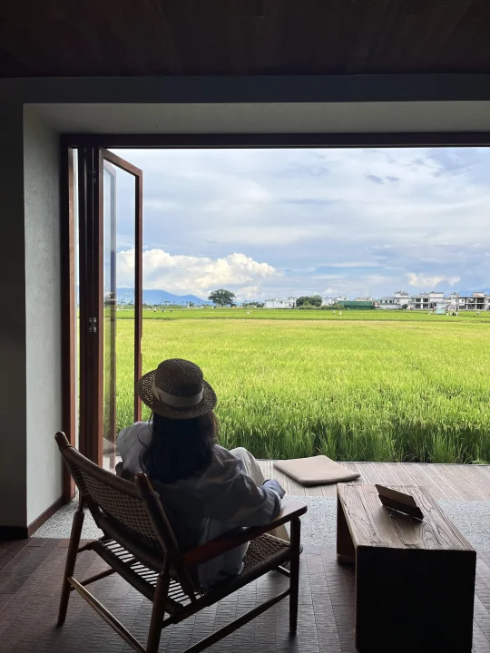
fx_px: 491
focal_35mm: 26
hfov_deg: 53.1
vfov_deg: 67.3
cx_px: 245
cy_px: 326
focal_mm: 5.1
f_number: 1.6
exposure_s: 1/2024
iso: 50
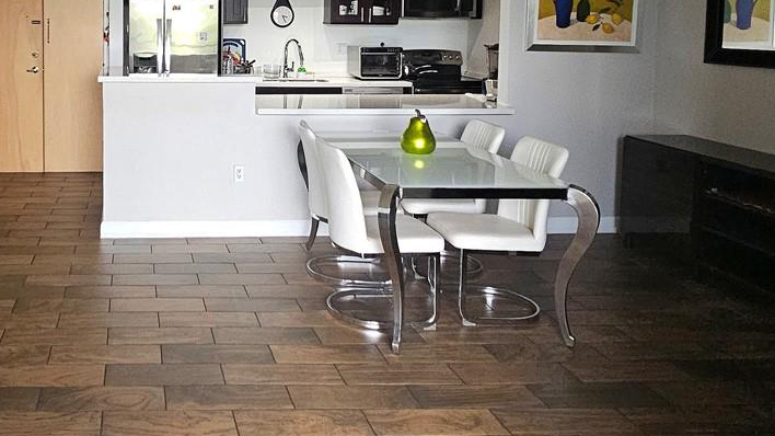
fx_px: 657
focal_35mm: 32
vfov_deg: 34.9
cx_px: 149
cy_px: 56
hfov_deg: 56.4
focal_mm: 2.2
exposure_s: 1/77.5
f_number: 2.2
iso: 320
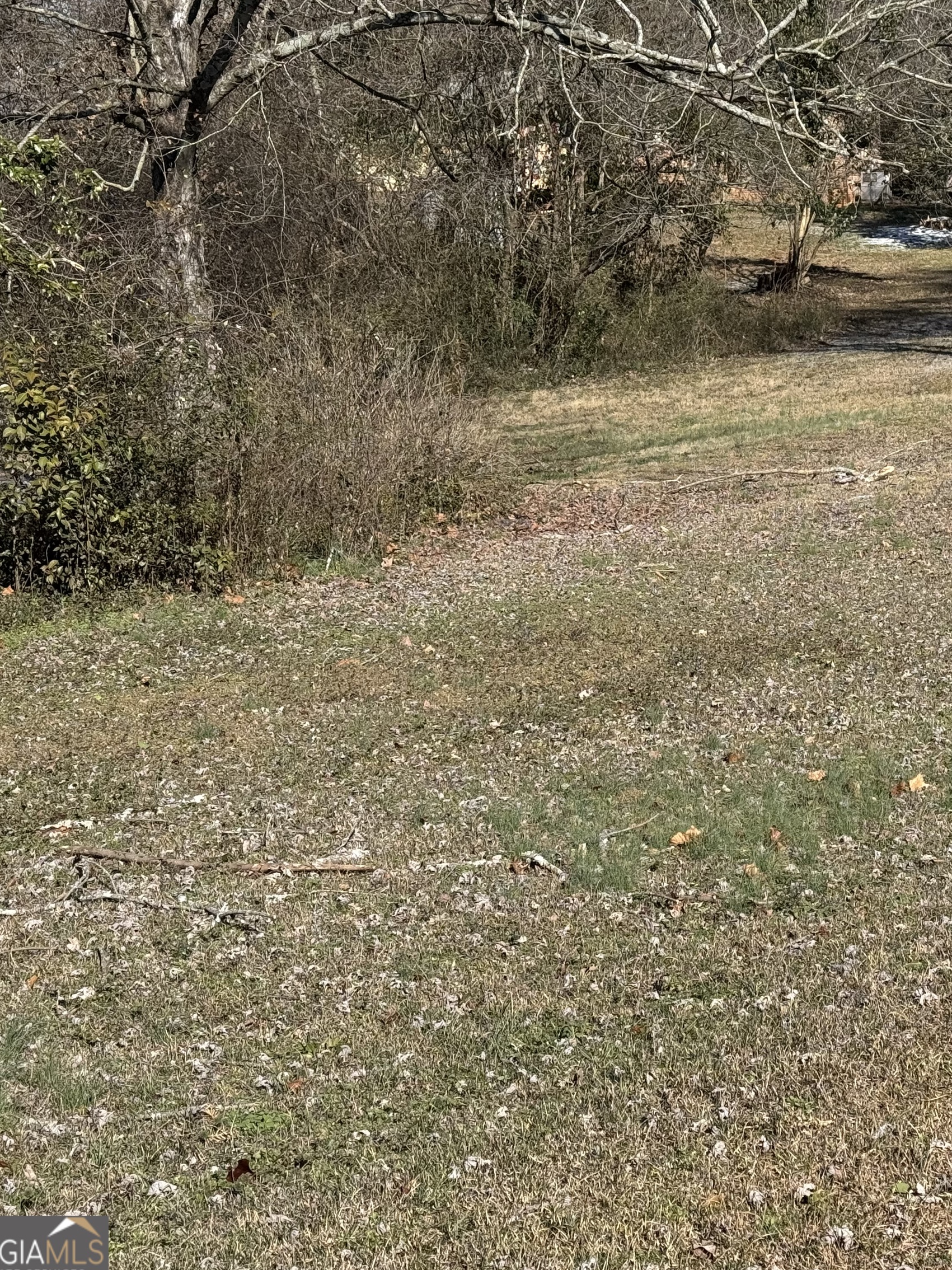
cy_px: 635
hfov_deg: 22.3
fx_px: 2384
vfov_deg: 29.8
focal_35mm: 65
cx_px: 775
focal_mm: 6.76
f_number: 1.78
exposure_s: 1/4049
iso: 64
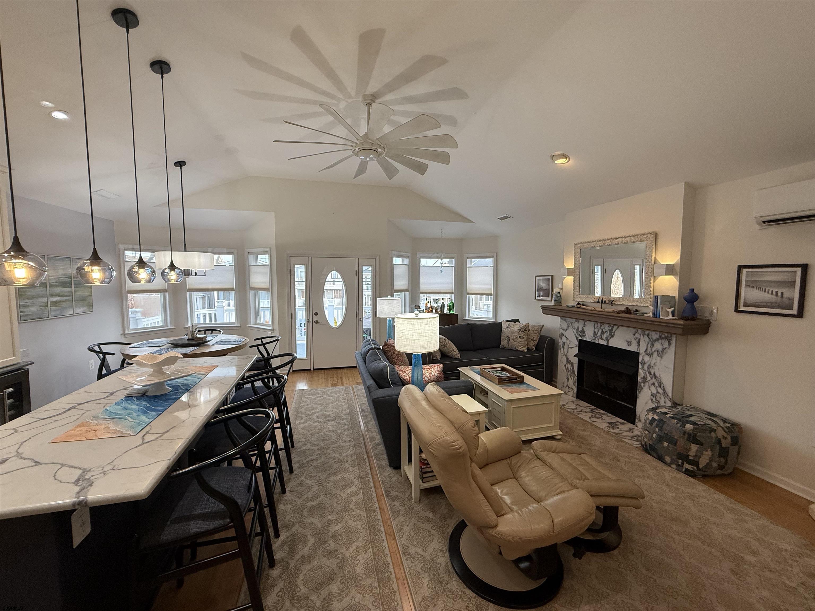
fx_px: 330
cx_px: 408
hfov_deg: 102.1
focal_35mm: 14
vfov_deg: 85.7
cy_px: 306
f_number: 2.2
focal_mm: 2.22
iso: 160
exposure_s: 1/120
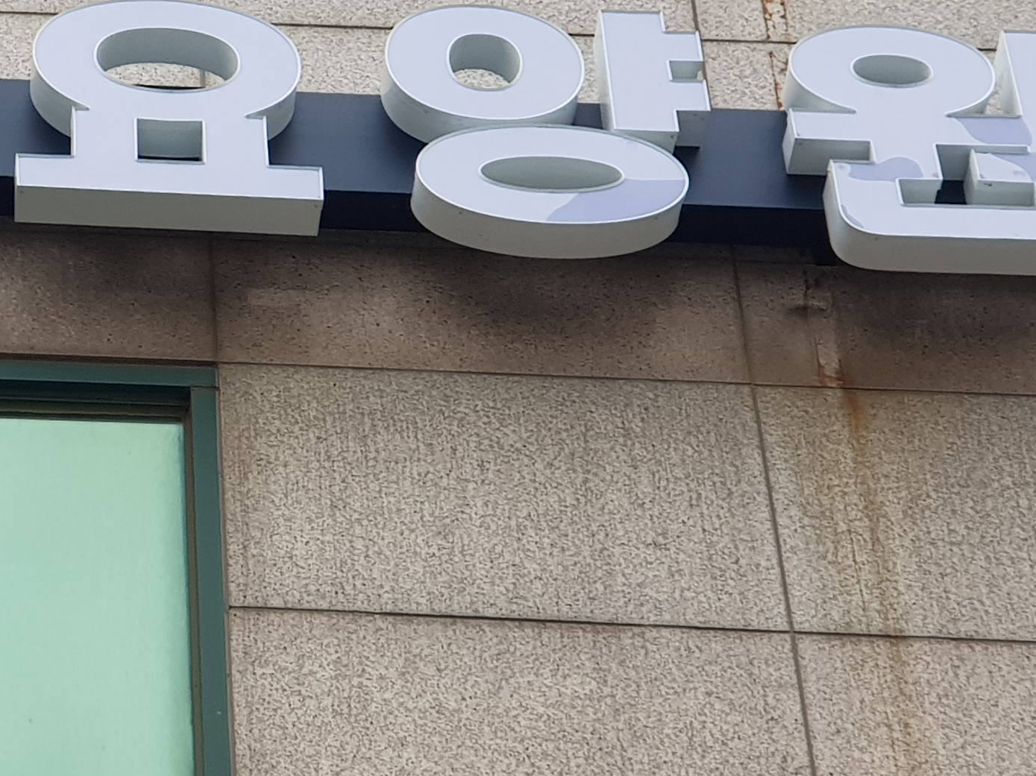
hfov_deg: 12.7
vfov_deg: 9.8
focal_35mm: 151
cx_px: -238
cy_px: 266
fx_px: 4518
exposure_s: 1/170
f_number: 2.4
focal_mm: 6
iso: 25
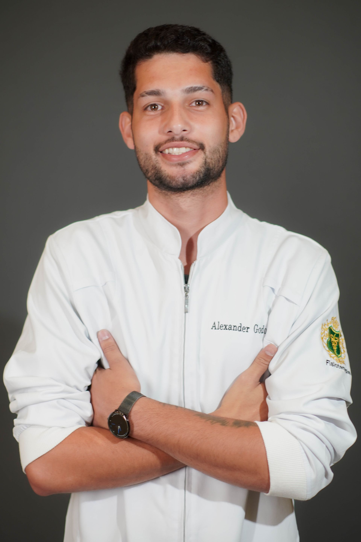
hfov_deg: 16.3
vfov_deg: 24.2
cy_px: 271
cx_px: 180
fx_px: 1264
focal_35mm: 84
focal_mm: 56
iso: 125
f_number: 1.4
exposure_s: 1/125
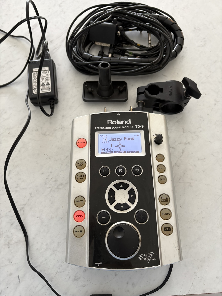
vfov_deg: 67.3
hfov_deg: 53.1
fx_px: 222
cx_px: 111
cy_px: 148
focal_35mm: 26
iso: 125
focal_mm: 5.96
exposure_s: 1/50
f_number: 1.6
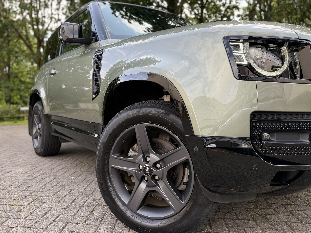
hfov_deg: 63.3
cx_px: 143
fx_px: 252
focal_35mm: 28
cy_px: 121
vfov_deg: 49.7
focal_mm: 6.76
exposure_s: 1/722
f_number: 1.78
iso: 100
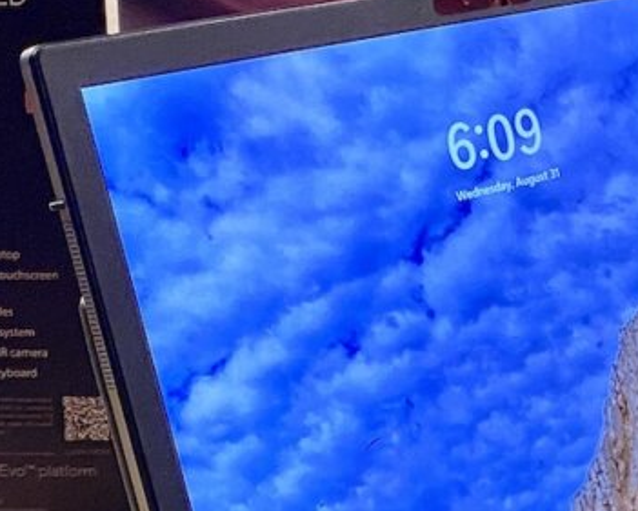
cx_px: 1069
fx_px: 2097
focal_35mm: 111
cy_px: 395
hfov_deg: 15.4
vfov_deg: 13.8
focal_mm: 4.25
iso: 64
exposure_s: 1/50
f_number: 1.8
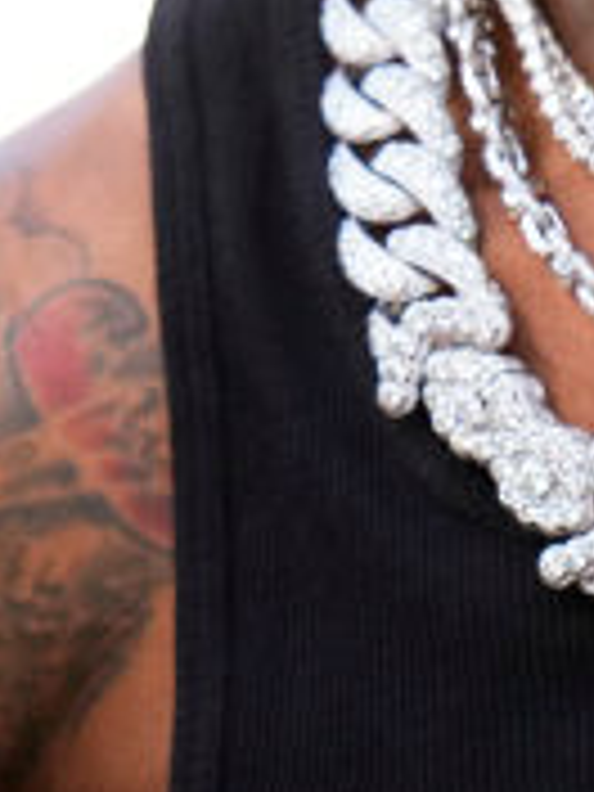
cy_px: -92
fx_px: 51250
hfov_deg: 0.7
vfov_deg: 0.9
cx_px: 716
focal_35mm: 2240
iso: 1600
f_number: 2.8
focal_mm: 400
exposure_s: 1/1250
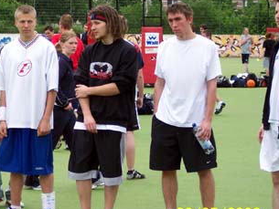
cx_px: 77
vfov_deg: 8.8
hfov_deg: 11.7
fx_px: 1355
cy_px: 99
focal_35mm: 168
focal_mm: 24
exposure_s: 1/250
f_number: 4.8
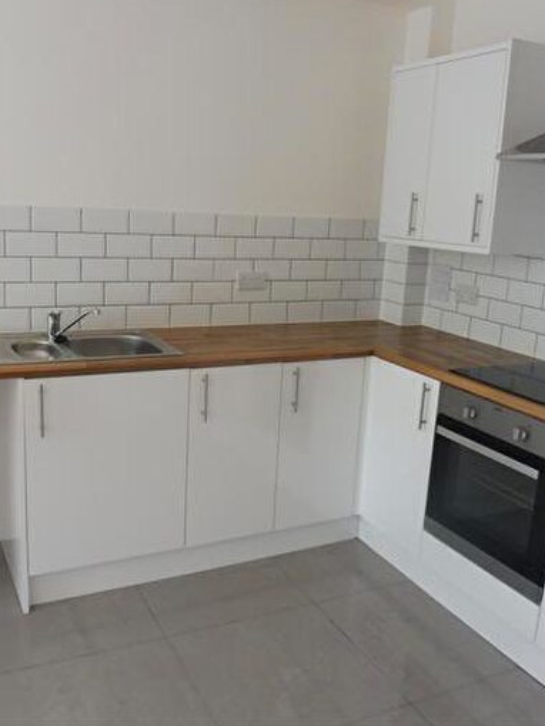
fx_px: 692
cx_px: 261
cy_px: 354
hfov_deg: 43.0
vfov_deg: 55.3
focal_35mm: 33
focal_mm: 4.3
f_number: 3.3
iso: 400
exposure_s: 1/40
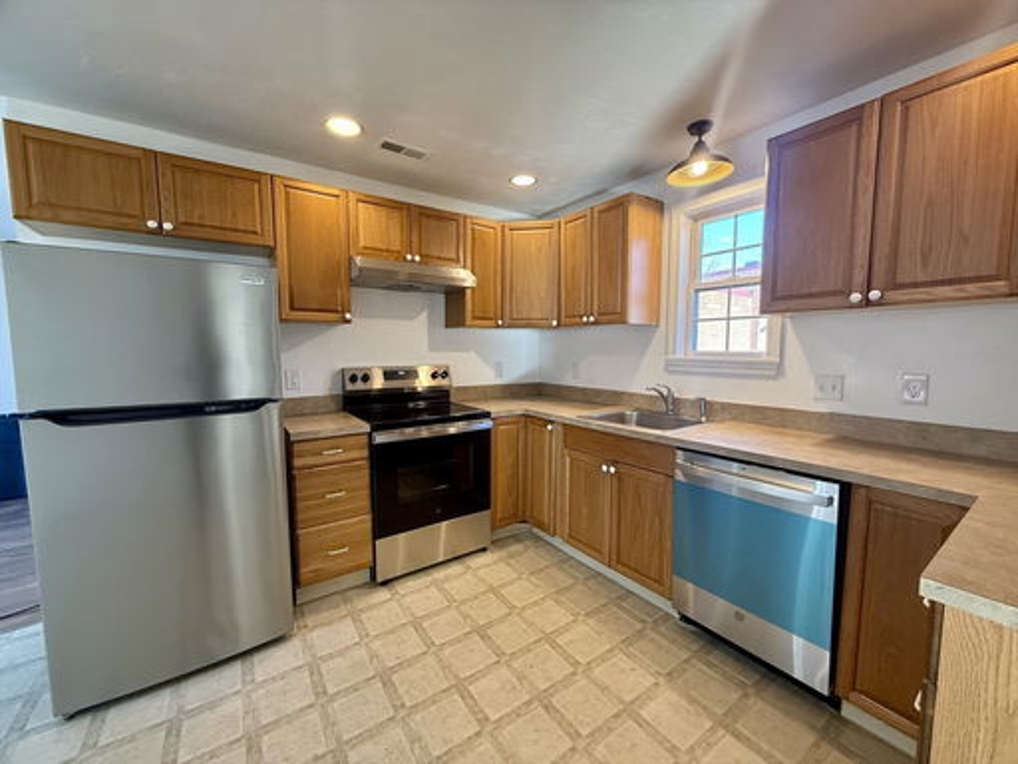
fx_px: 412
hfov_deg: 102.1
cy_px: 382
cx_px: 509
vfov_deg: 85.7
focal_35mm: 14
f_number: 2.2
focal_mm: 2.22
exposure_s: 1/60
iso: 200
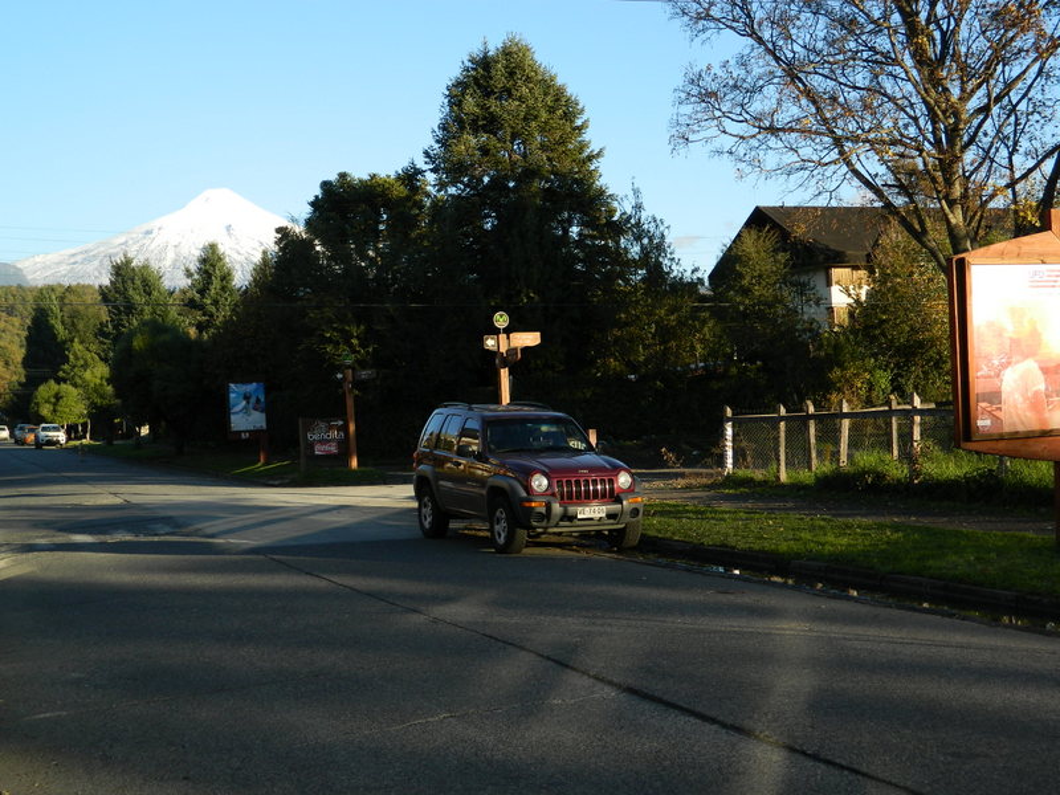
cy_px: 398
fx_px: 1439
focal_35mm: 47
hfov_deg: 40.4
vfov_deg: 30.9
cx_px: 530
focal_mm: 8.4
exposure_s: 1/320
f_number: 3.6
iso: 80
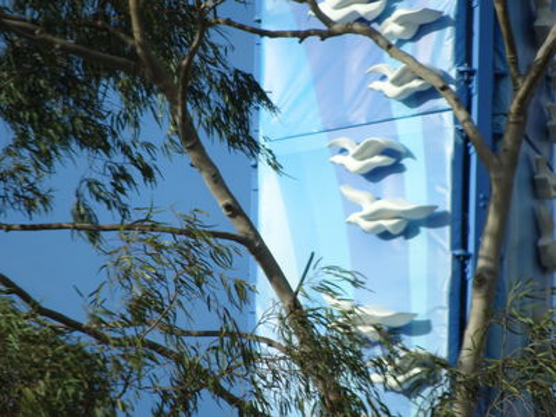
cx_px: 278
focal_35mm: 720
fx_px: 11565
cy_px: 208
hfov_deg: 2.8
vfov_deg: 2.1
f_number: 6.4
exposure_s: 1/400
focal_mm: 123
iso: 80
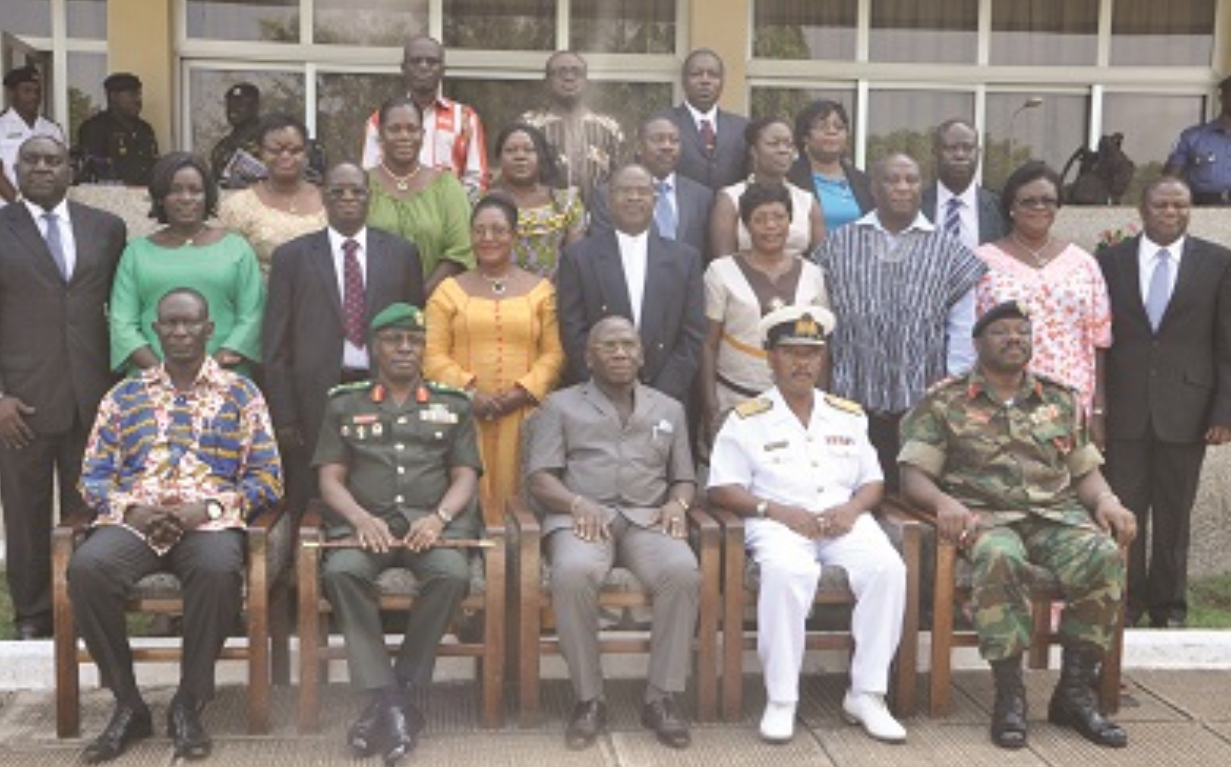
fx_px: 1575
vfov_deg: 27.4
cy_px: 415
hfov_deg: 42.7
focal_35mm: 47
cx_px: 612
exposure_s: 1/320
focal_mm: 30
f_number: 9
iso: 640
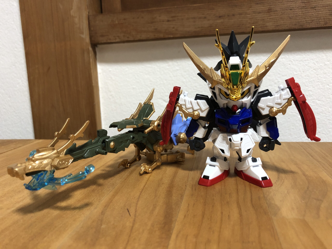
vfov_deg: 49.7
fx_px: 269
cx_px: 166
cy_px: 124
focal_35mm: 28
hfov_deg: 63.4
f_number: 1.8
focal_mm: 3.99
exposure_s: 1/17
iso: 100
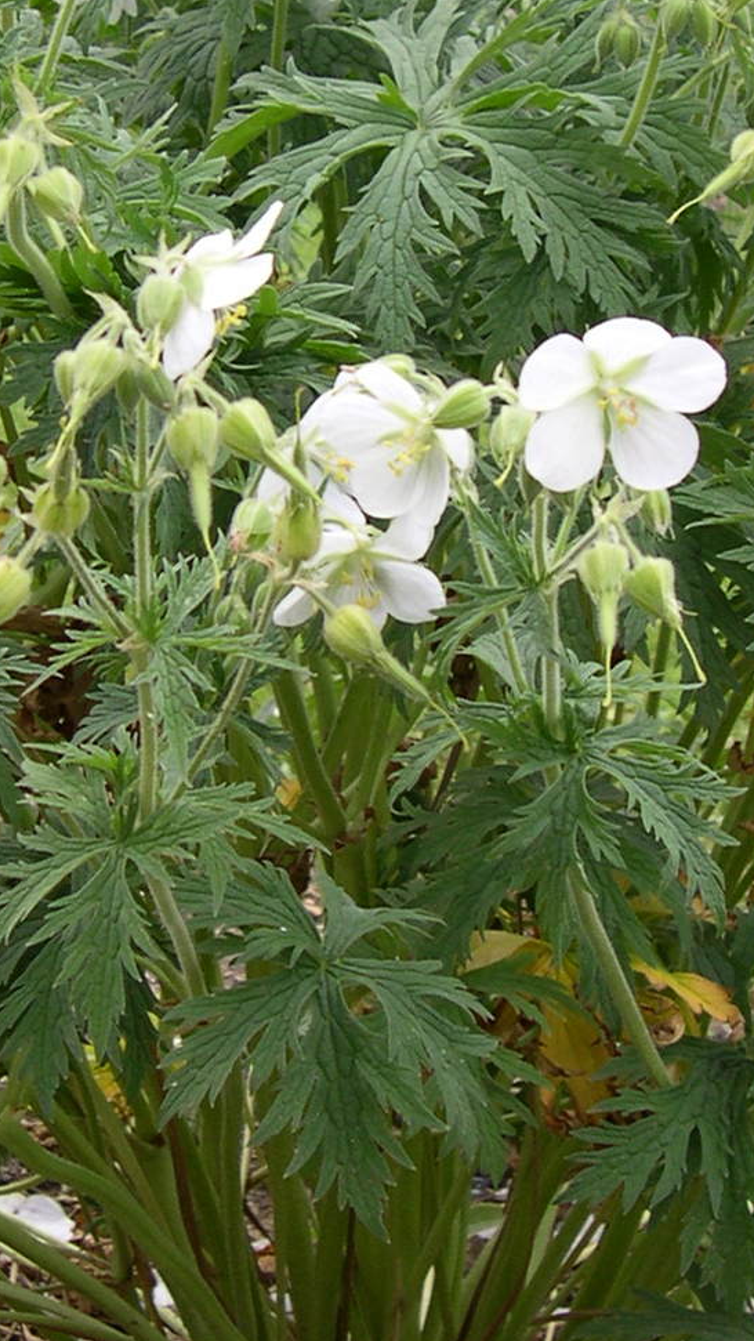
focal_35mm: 81
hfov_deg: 14.9
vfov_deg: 26.0
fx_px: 2880
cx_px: 514
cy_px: 403
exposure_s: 1/211
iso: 100
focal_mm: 8
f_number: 2.8
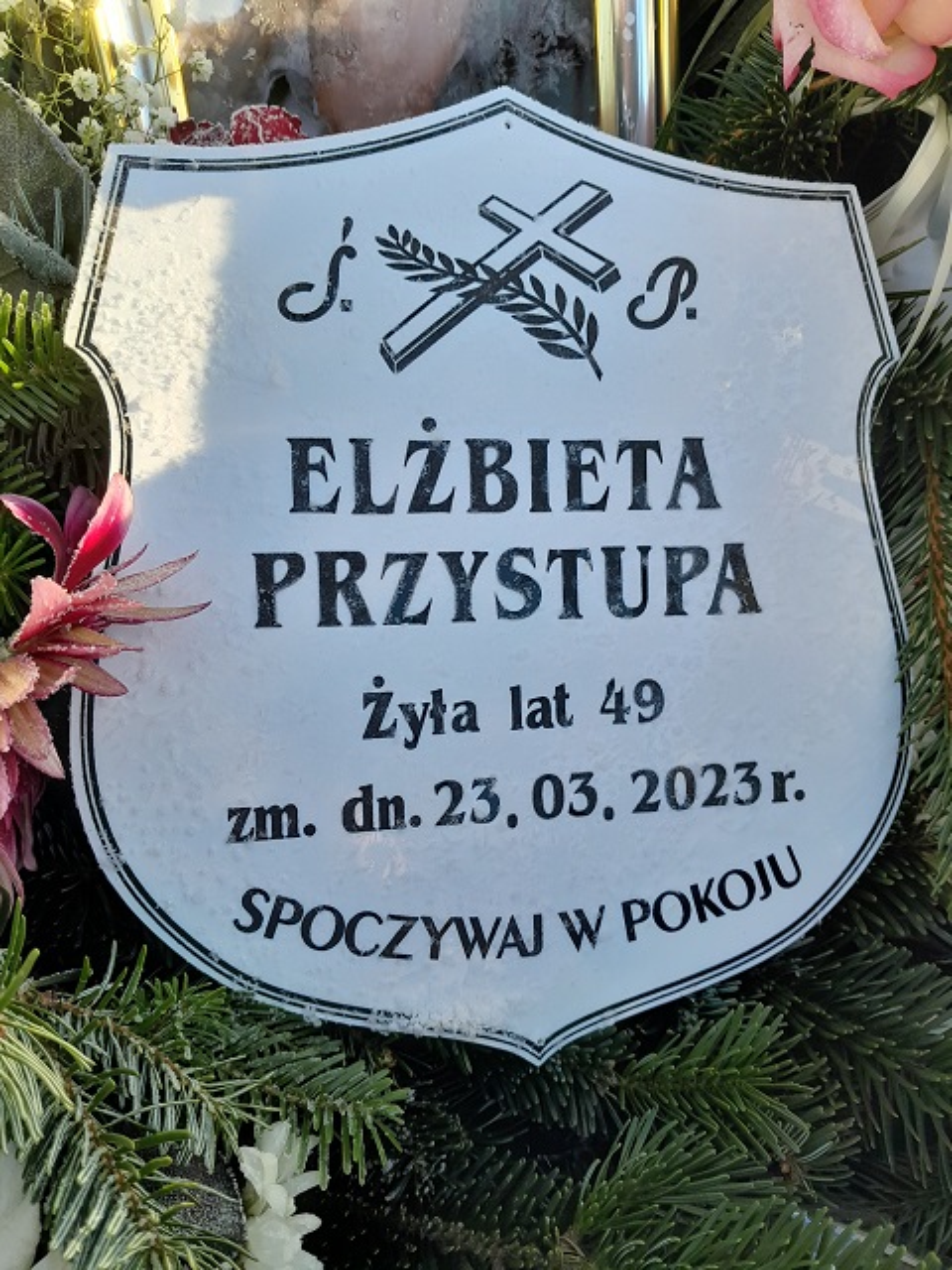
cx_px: 476
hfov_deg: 51.4
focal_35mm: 27
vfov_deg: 65.3
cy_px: 635
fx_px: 990
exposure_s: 1/100
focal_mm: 4
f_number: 1.8
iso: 40
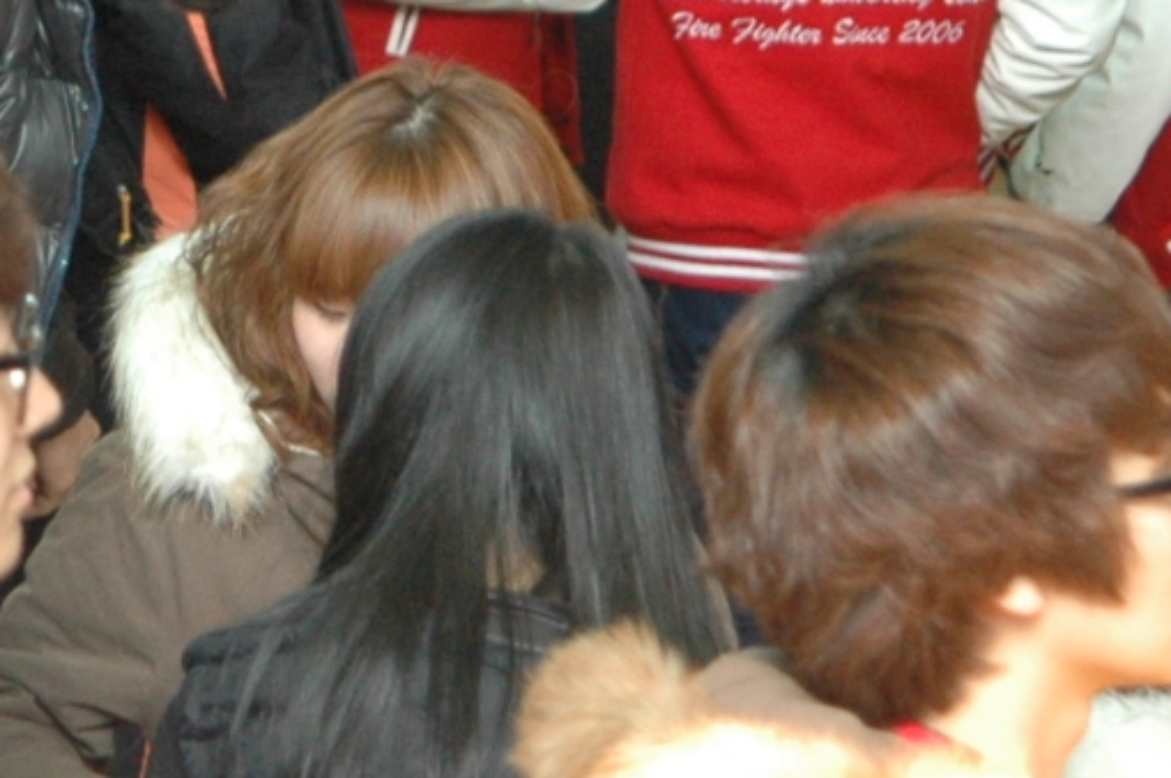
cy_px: -394
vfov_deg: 4.3
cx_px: -193
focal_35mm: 317
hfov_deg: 6.5
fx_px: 10298
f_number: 2.8
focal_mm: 48
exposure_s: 1/320
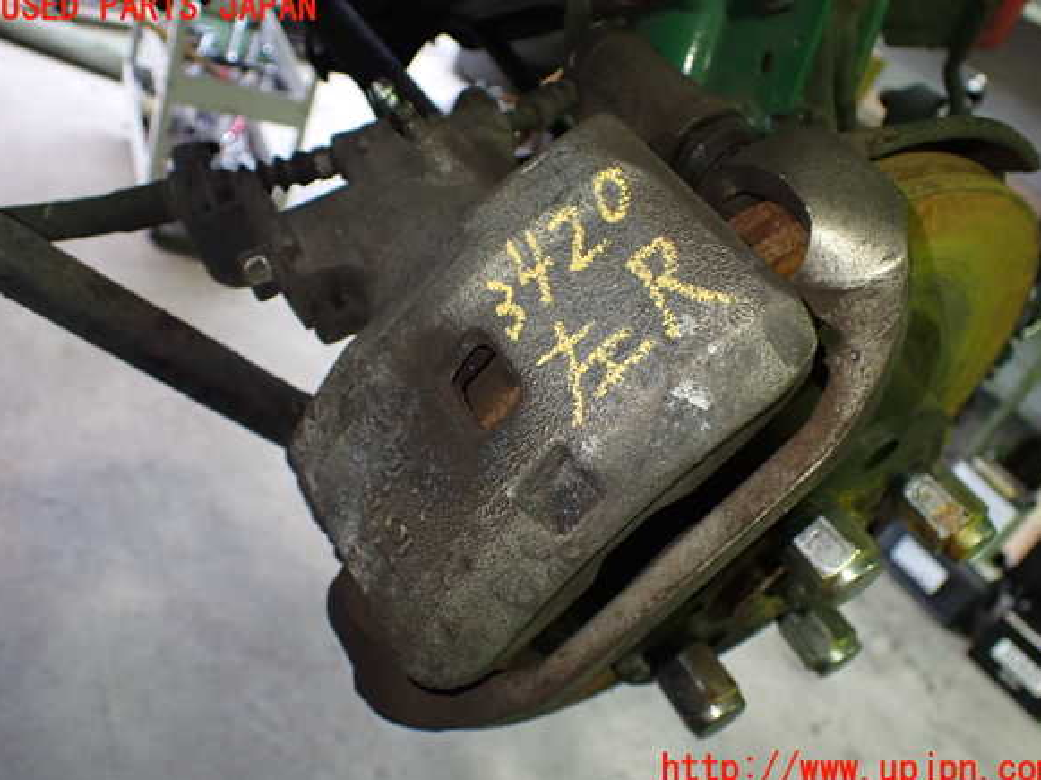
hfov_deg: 58.4
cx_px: 529
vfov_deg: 45.4
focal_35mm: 31
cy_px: 389
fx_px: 932
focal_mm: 5.4
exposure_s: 1/80
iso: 800
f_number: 2.3
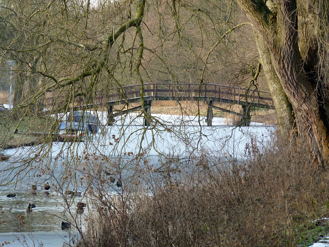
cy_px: 124
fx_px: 2138
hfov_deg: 8.8
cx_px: 164
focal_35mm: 225
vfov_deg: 6.6
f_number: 4.6
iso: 100
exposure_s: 1/80
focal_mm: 37
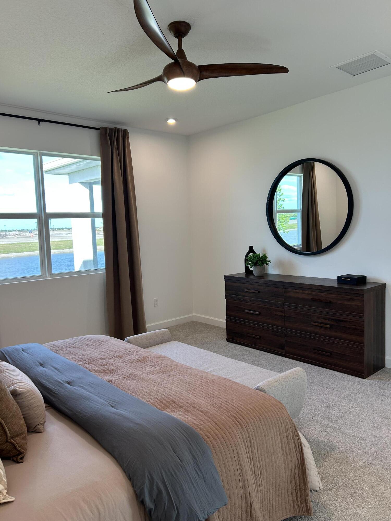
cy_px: 260
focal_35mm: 26
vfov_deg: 67.3
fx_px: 392
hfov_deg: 53.1
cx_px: 196
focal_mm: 5.7
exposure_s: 1/165
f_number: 1.5
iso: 64
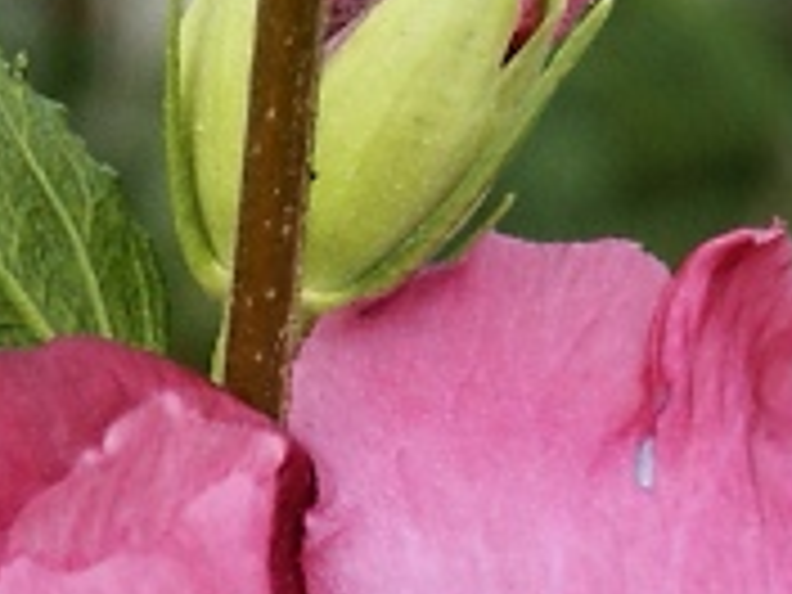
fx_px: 8099
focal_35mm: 354
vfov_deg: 4.1
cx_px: 220
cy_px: 1206
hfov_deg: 5.6
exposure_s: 1/250
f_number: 3.6
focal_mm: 15.51
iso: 64
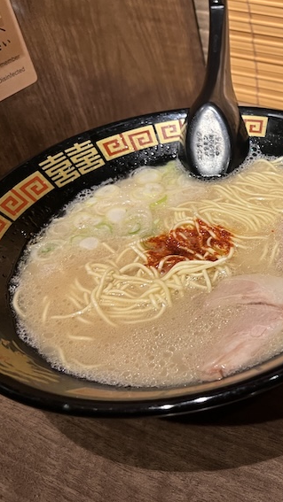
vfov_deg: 50.5
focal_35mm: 40
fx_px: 534
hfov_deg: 26.4
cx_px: 339
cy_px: 260
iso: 125
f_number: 1.6
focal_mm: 5.1
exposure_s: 1/60
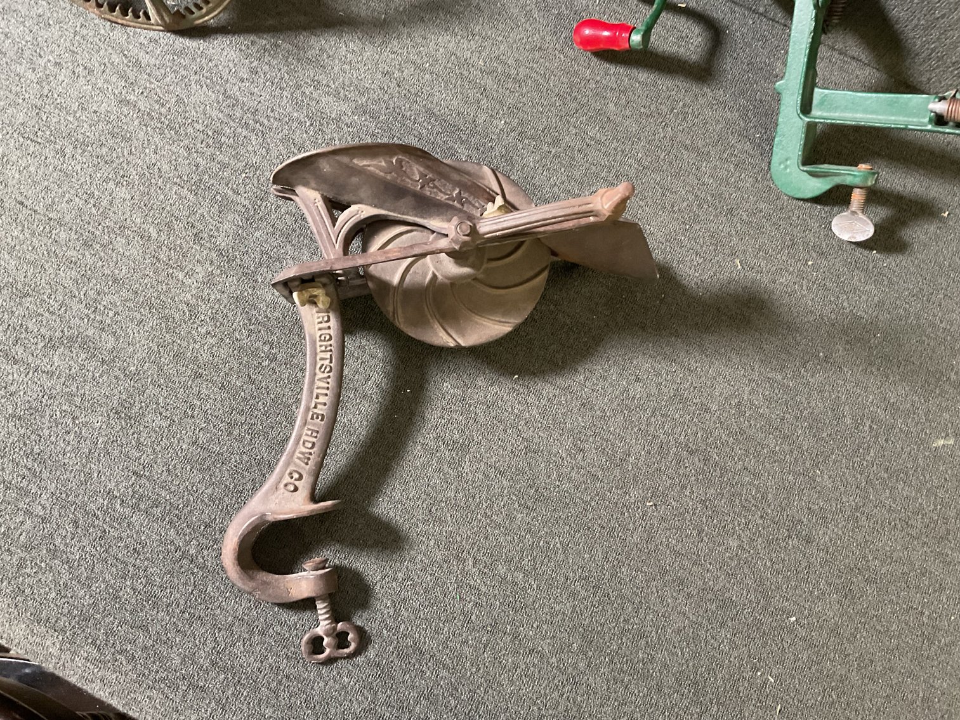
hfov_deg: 61.7
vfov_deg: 48.2
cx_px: 480
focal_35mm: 29
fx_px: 804
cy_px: 360
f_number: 1.8
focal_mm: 3
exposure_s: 1/30
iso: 320
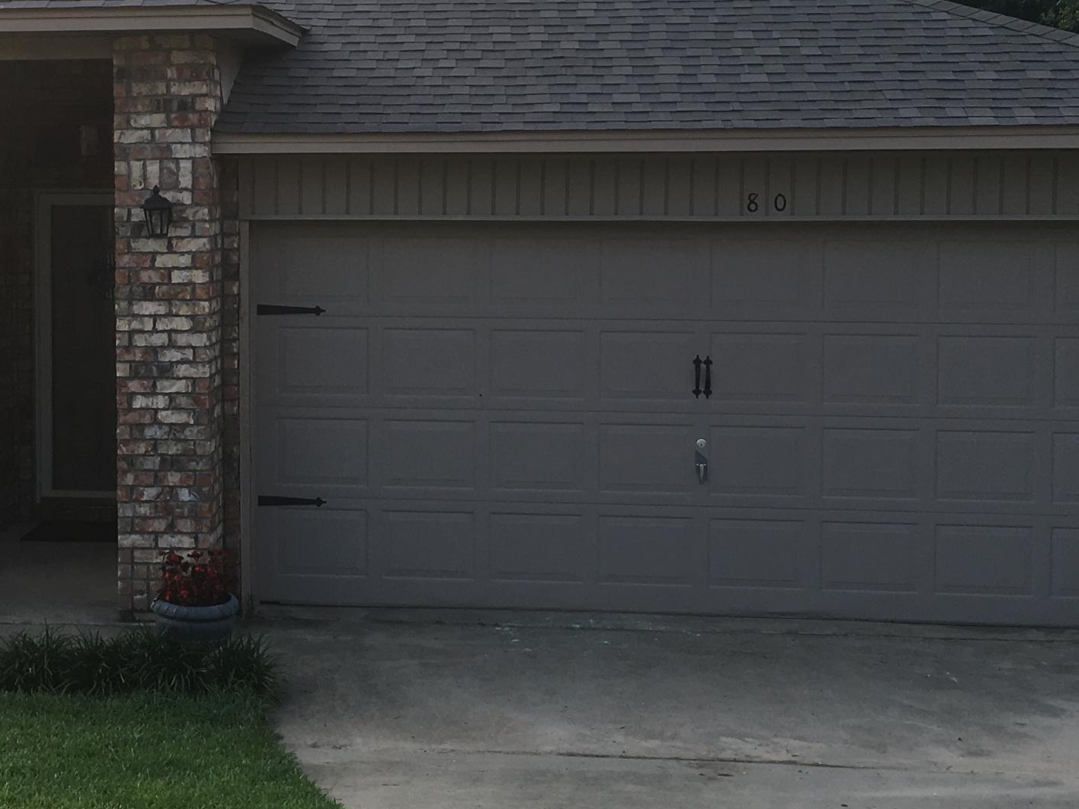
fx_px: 1932
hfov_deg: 30.9
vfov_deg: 23.5
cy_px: 274
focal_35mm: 62
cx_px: 339
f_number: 2.2
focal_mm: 4.15
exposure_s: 1/506
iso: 25
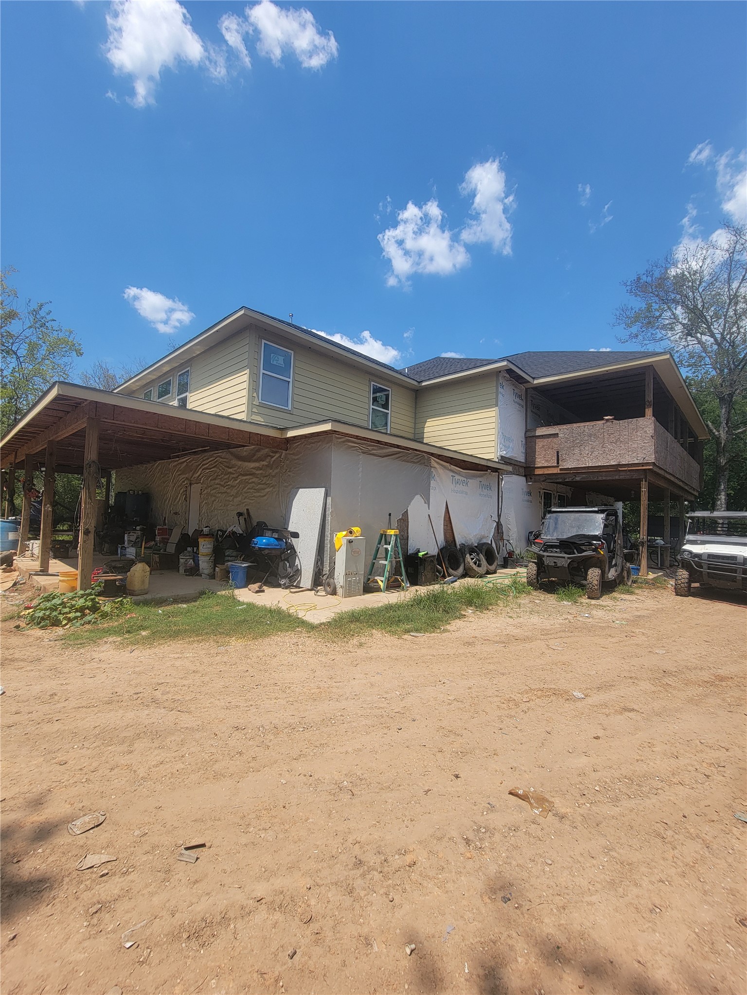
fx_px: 374
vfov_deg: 106.2
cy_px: 498
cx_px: 374
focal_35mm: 13
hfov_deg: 89.9
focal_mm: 2.2
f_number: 2.2
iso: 50
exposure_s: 1/1563
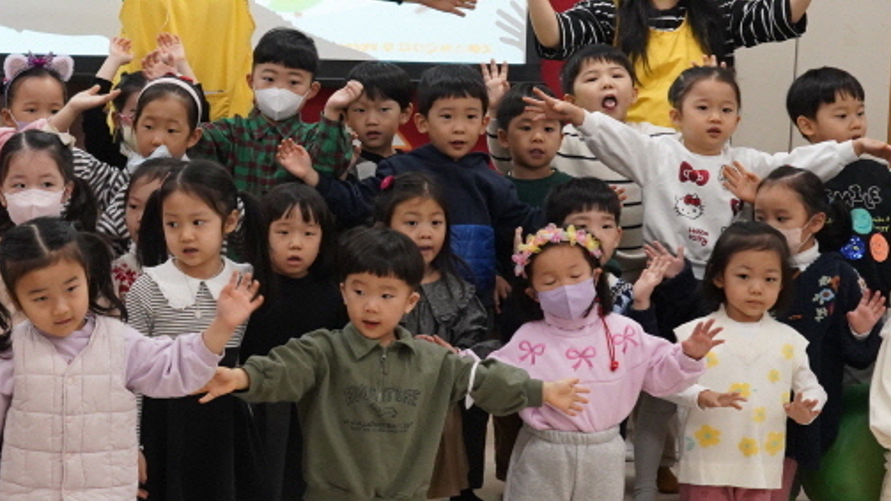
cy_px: 127
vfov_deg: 13.4
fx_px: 2126
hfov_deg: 23.0
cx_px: 78
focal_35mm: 90
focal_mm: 36
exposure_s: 1/125
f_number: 6.3
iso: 2500
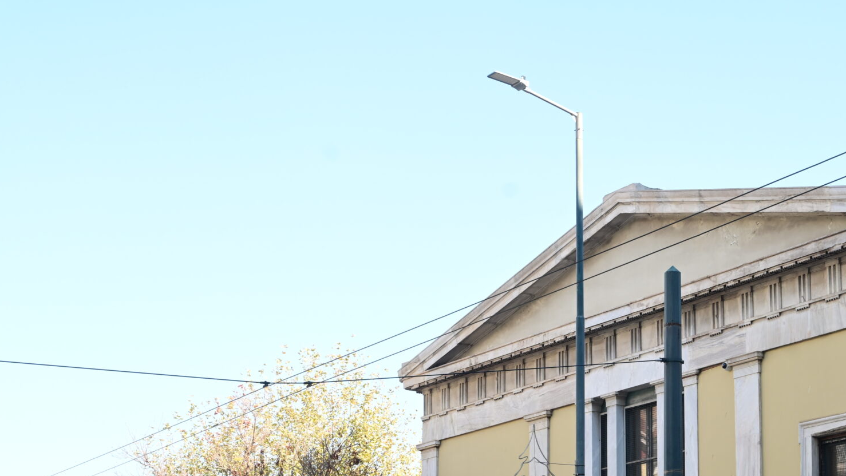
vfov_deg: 15.3
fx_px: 1750
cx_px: 661
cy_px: 423
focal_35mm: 78
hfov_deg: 26.7
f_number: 7.1
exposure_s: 1/160
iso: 250
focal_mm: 43
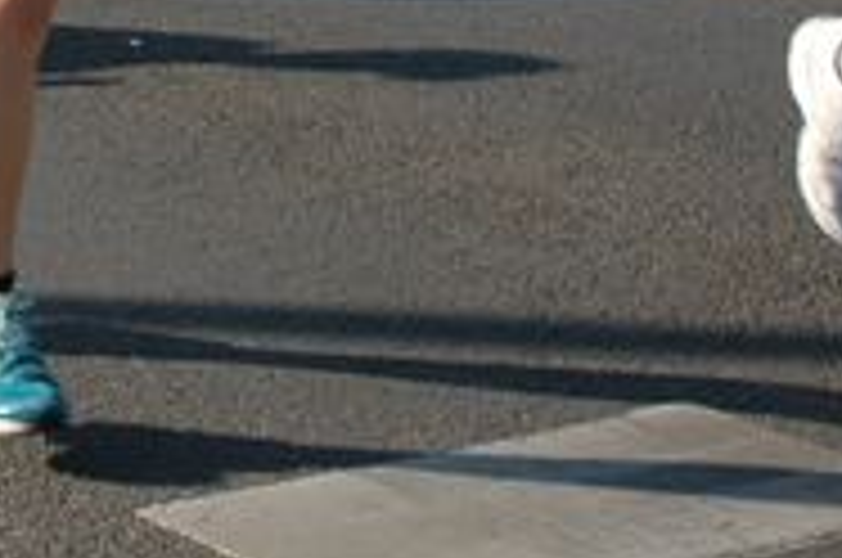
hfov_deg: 11.9
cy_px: -270
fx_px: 3921
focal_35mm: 168
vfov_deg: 8.0
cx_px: -266
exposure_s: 1/320
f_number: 9
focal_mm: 29
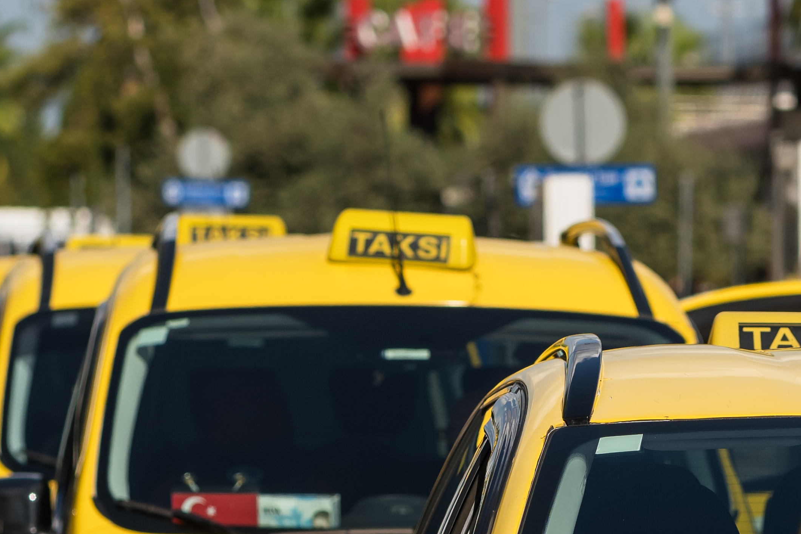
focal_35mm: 394
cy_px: 624
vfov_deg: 3.5
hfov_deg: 5.2
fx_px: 8766
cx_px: 863
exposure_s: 1/5800
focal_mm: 90
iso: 200
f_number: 3.2
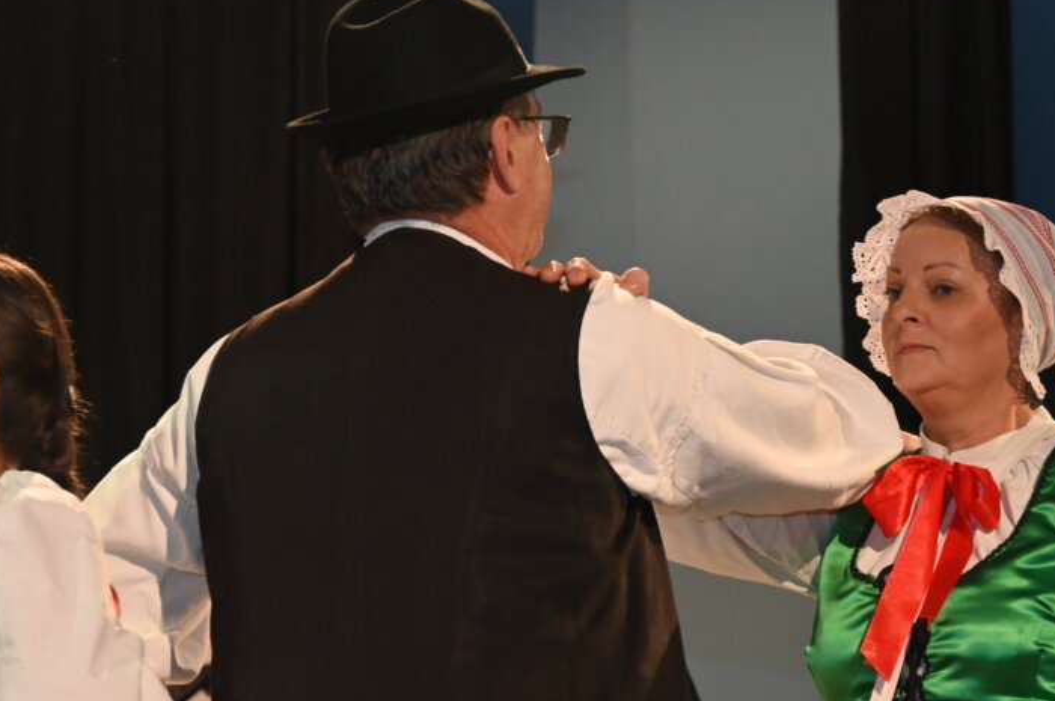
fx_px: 4713
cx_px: 668
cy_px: 447
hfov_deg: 12.8
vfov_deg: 8.5
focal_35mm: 161
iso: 2200
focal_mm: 110
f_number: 6.3
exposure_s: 1/60
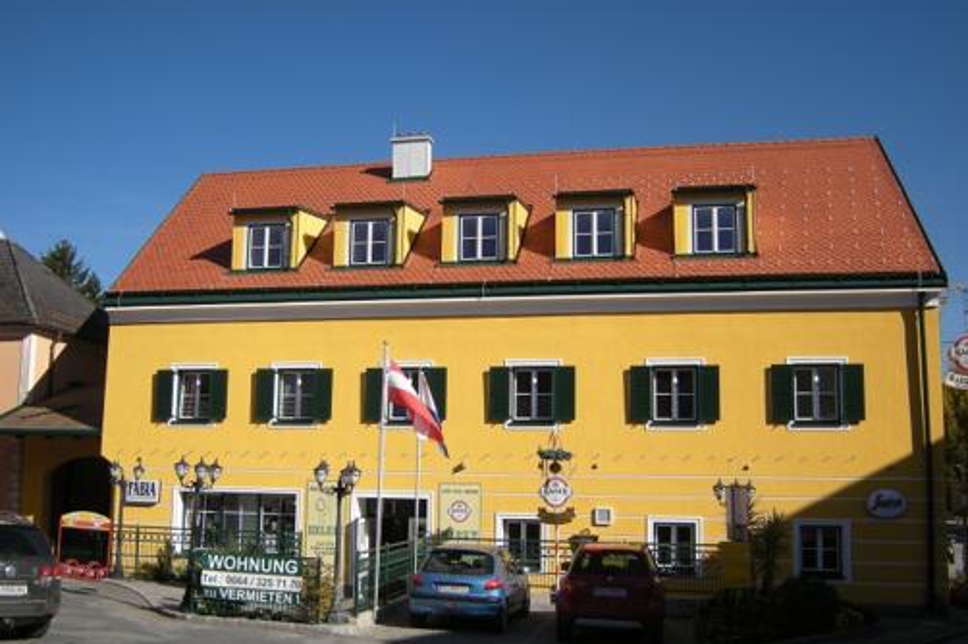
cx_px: 463
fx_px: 967
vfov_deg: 36.7
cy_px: 393
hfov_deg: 53.1
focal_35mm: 36
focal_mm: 5.3
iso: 64
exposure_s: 1/314
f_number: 5.8
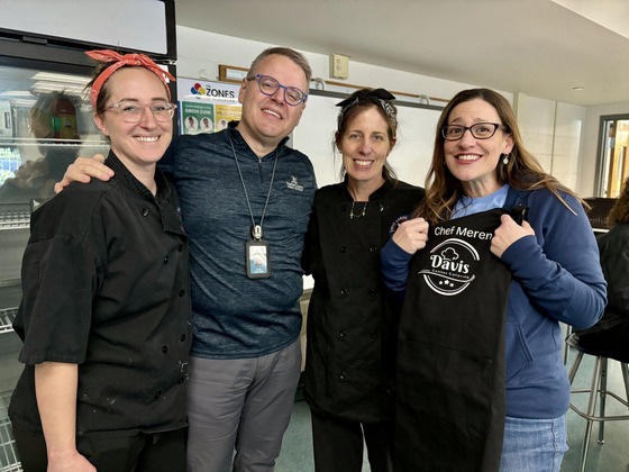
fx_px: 472
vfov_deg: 53.1
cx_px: 314
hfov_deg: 67.3
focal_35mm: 26
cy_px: 236
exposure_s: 1/60
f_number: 1.6
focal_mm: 5.96
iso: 500
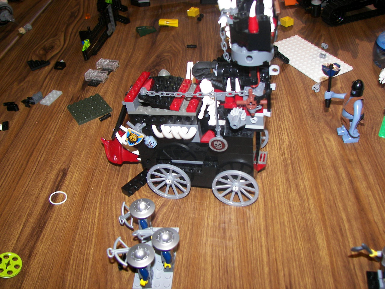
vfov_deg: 39.7
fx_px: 400
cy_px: 144
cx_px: 192
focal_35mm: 36
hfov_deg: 51.4
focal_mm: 6
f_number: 2.8
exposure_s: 1/30
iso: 100
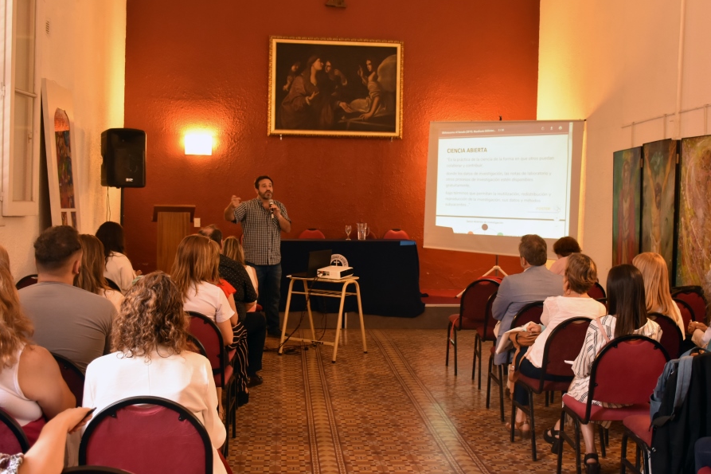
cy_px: 212
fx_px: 781
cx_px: 365
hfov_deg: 48.9
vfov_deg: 33.7
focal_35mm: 40
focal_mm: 23
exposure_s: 1/25
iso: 800
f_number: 3.8
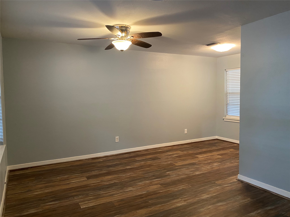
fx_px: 218
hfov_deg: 67.3
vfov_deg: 53.1
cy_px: 108
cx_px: 145
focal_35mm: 26
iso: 320
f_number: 1.8
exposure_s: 1/60
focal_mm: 4.25
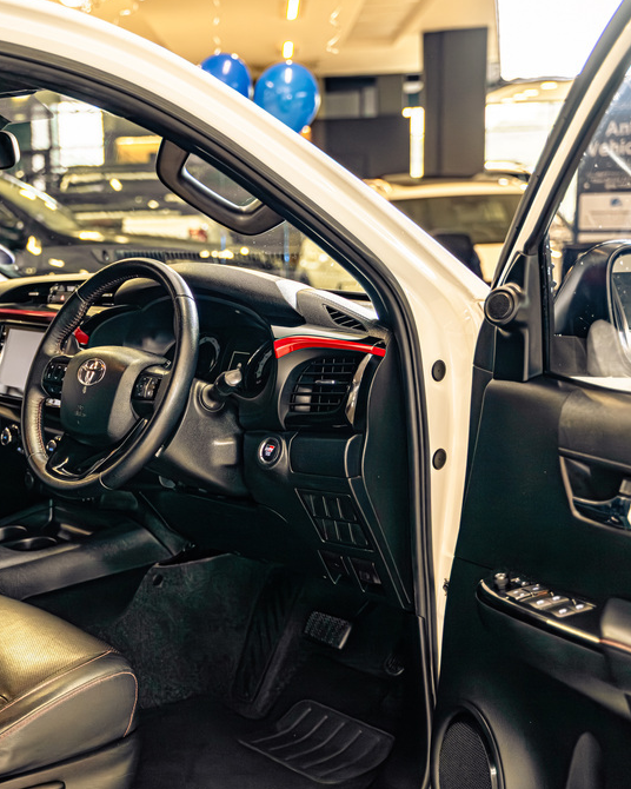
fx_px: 1237
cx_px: 95
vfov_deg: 35.4
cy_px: 396
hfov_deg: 27.8
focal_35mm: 53
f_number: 2.8
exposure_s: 1/200
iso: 320
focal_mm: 37
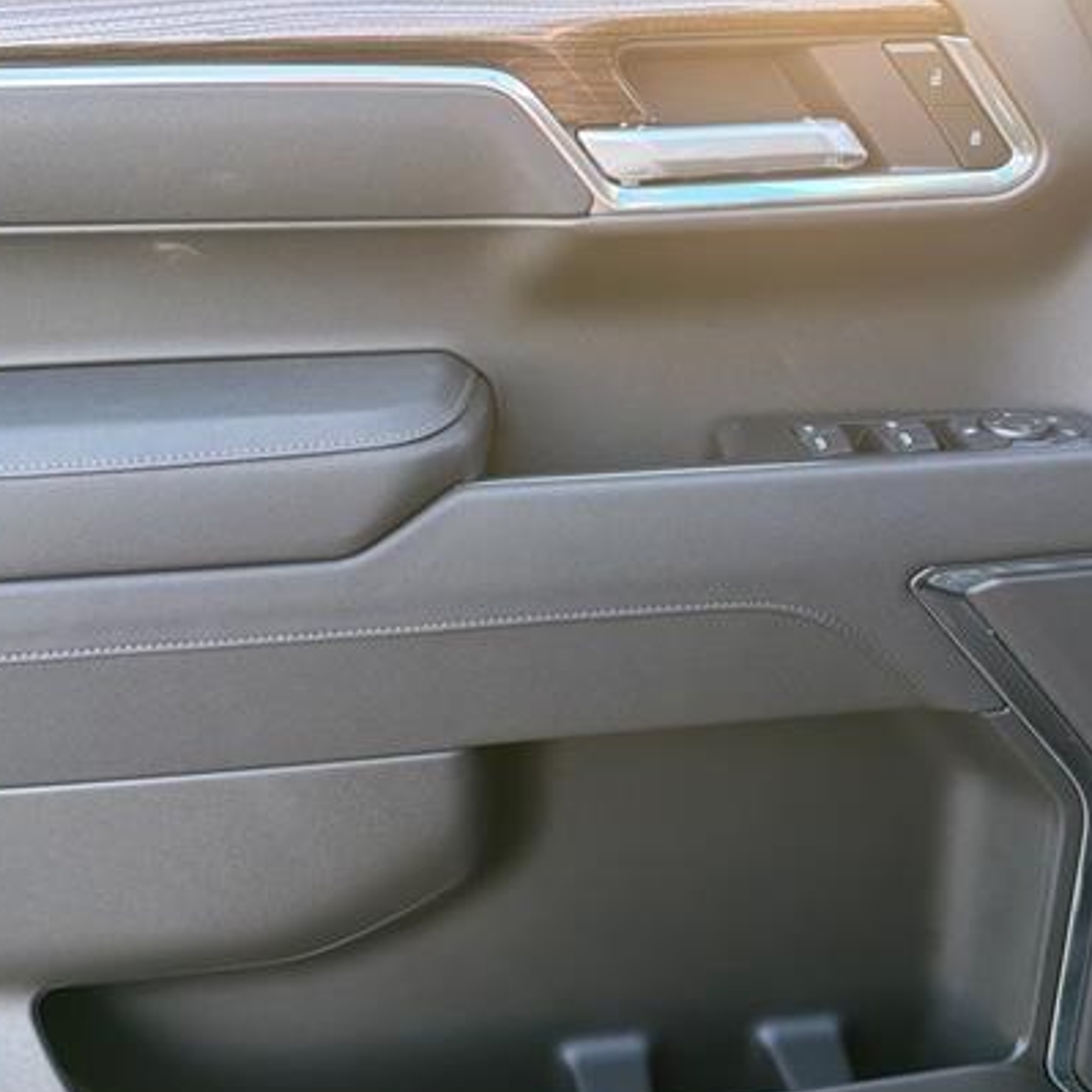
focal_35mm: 34
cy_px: 605
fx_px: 1213
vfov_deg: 48.4
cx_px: 575
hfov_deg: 48.4
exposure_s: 1/87
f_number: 1.78
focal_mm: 6.76
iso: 200
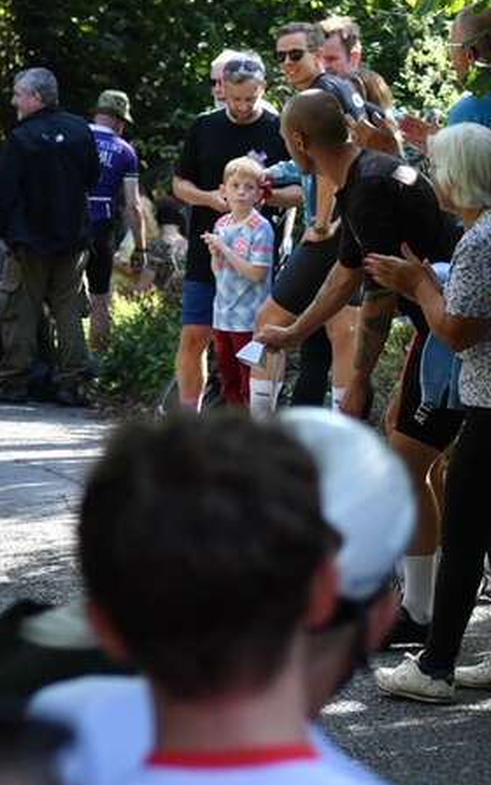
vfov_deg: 7.7
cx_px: -91
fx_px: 5845
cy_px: 264
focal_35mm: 273
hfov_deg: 4.8
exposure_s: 1/400
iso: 450
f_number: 5
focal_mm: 80
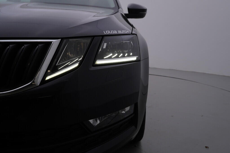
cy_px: 76
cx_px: 115
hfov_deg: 53.1
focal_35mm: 36
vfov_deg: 36.9
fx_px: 230
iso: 125
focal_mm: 24
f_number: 5.6
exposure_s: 1/160
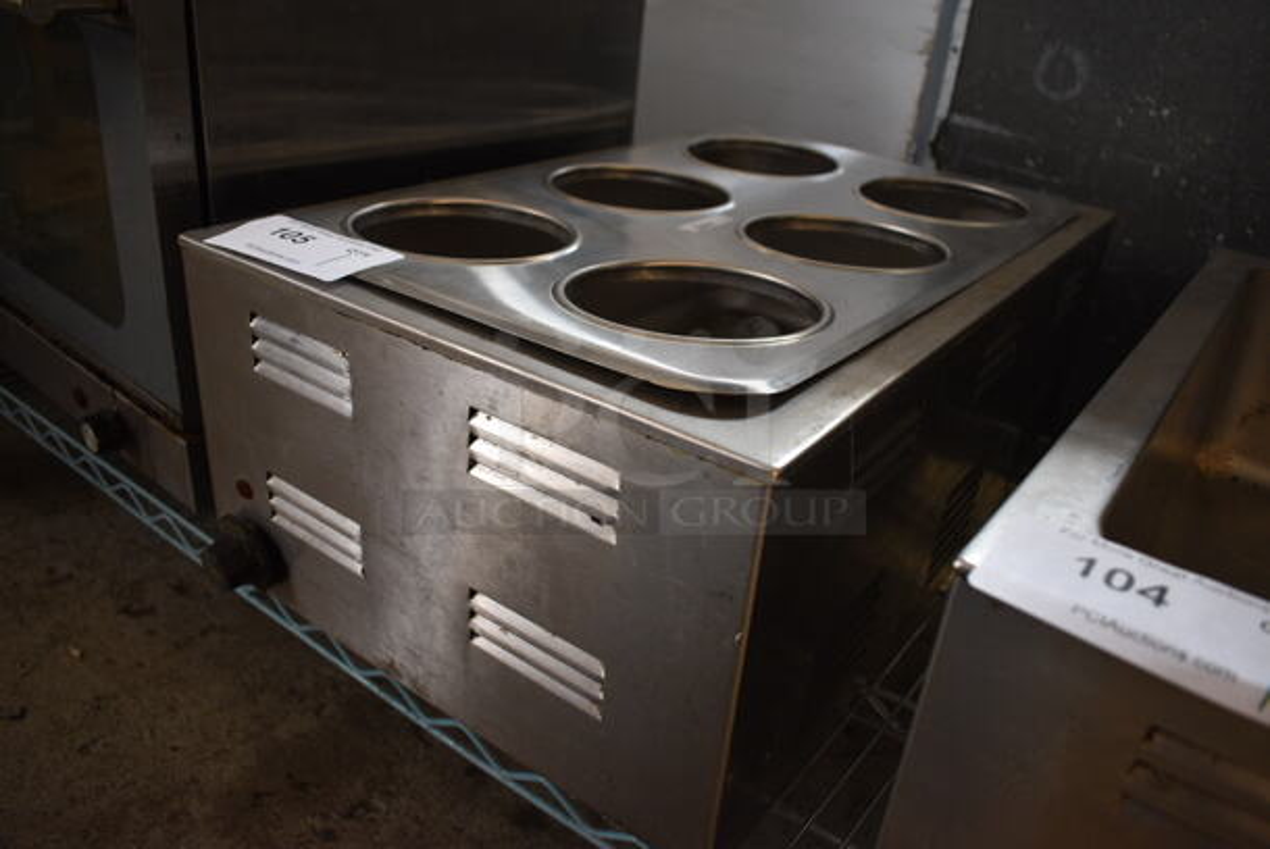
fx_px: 953
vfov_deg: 48.0
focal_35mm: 27
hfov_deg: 67.3
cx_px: 635
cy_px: 424
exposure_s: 1/125
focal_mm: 18
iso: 900
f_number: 3.5
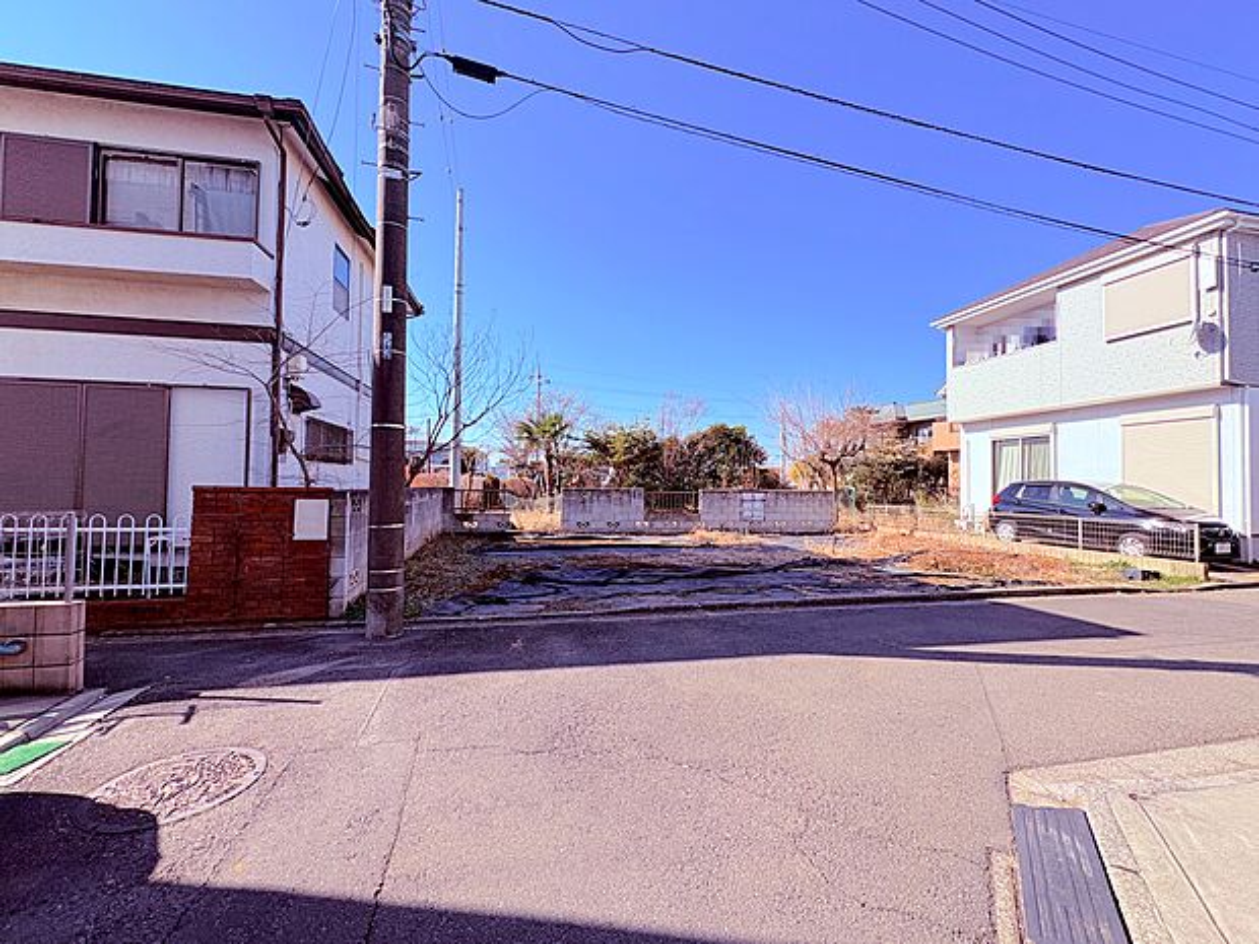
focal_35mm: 14
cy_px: 472
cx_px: 630
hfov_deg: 102.1
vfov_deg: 85.7
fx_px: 509
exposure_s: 1/1217
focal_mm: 2.22
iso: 40
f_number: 2.2
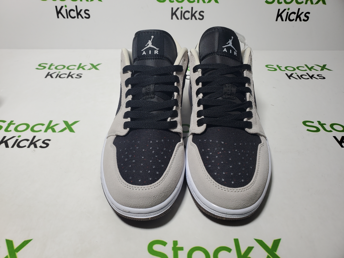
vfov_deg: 53.1
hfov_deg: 67.3
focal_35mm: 26
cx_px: 172
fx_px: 258
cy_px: 129
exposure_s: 1/237
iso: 50
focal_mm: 4.3
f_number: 2.4
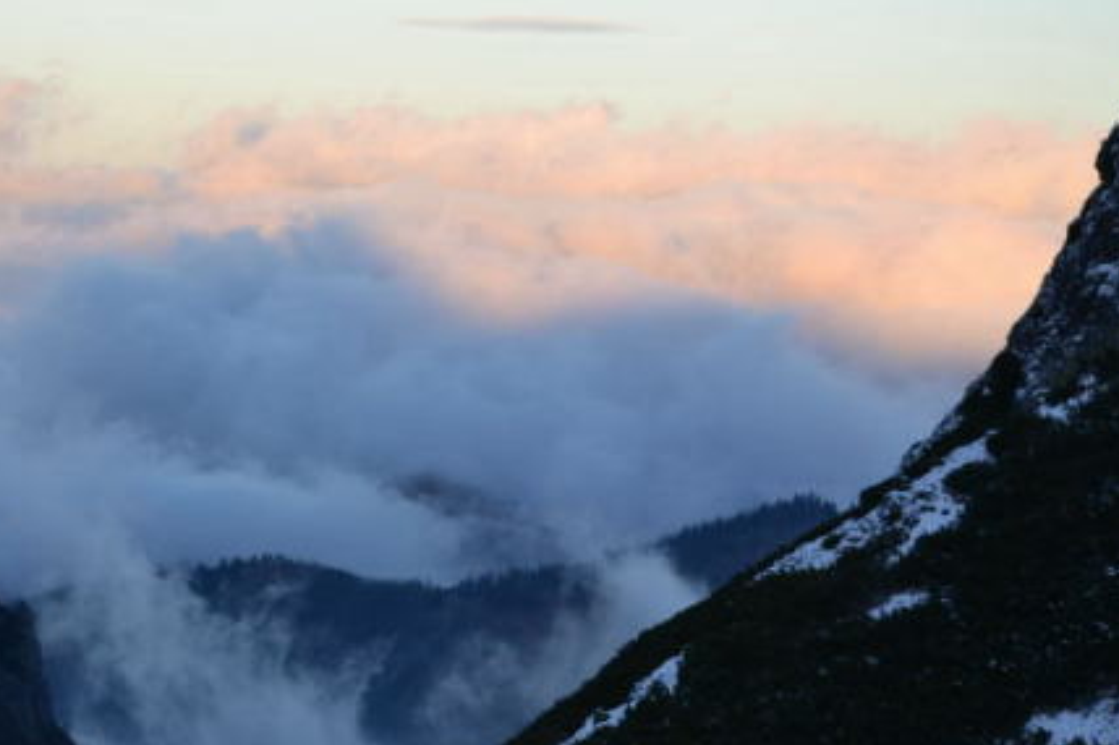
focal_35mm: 175
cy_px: 384
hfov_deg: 11.7
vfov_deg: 7.8
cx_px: 356
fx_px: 5437
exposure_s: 1/125
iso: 100
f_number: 5.6
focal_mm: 78
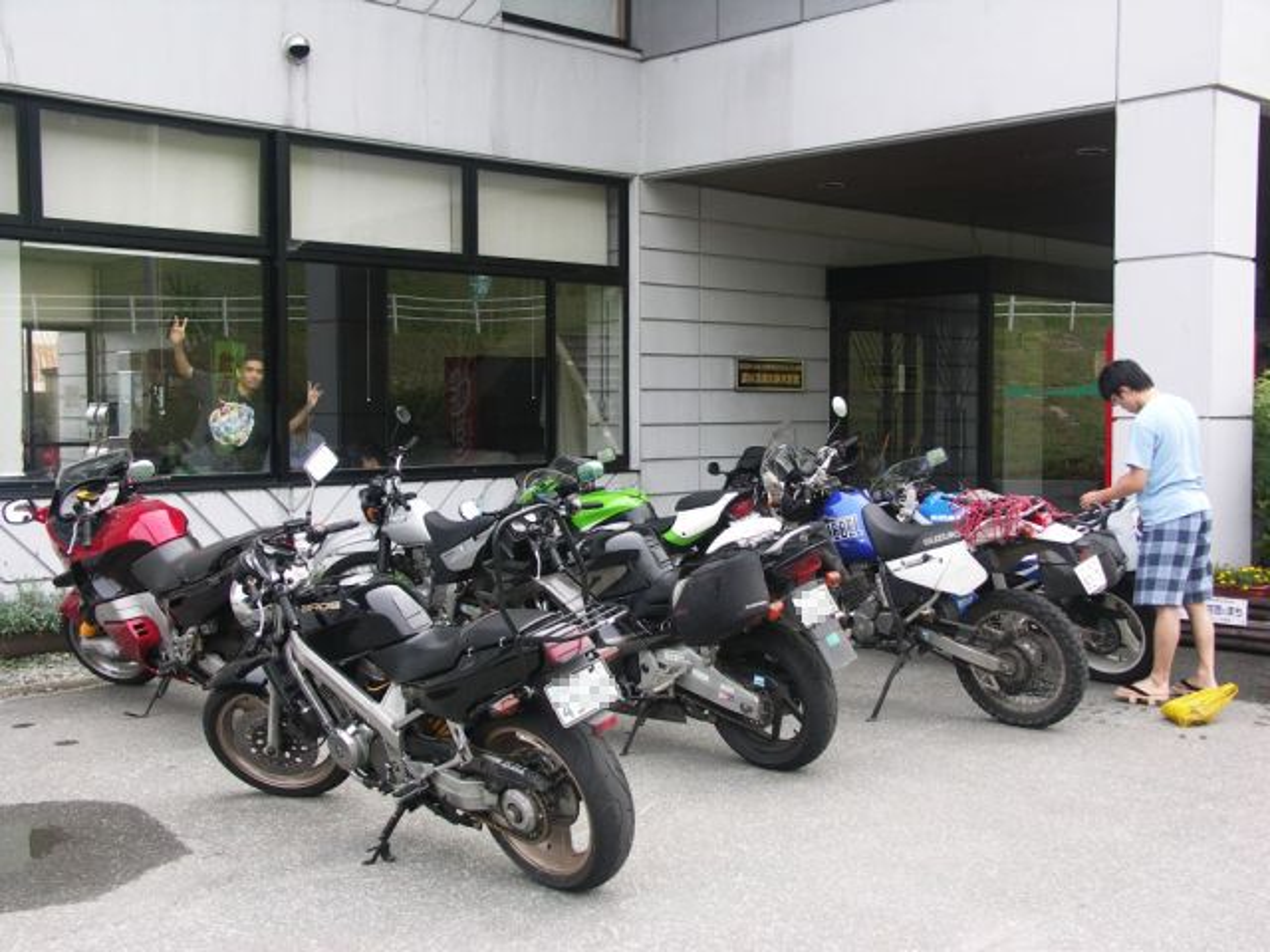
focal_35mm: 36
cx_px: 635
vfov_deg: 39.7
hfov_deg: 51.4
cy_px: 476
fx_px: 1321
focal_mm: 9.5
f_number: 2.8
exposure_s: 1/80
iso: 50
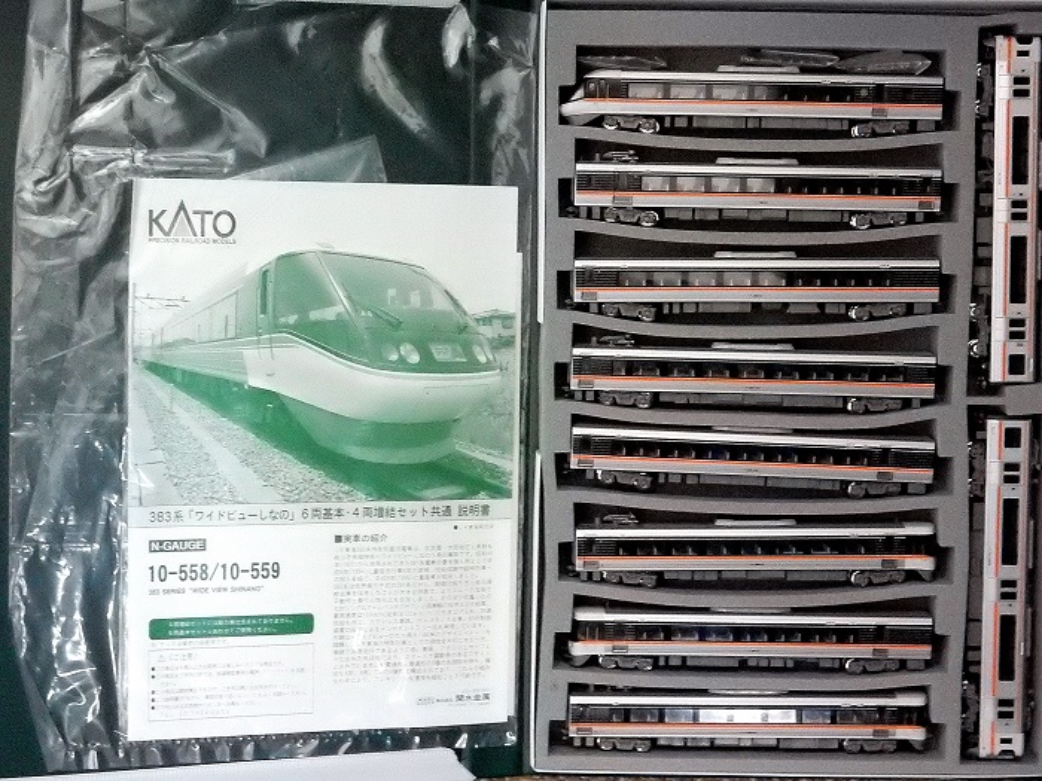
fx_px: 2137
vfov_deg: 20.7
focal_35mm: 71
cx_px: 521
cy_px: 390
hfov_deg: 27.4
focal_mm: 12.6
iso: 3200
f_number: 4.8
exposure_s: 1/30
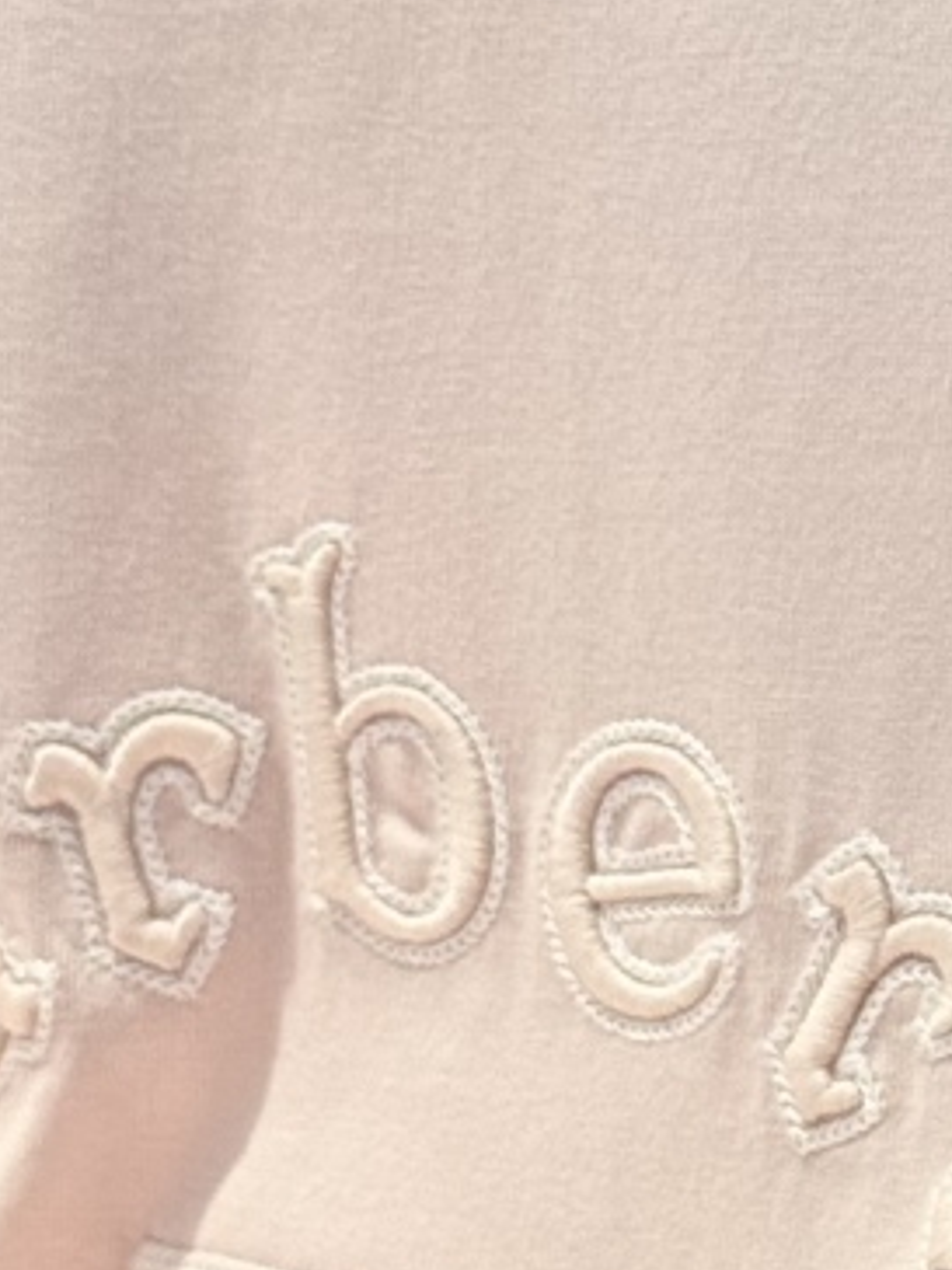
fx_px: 6967
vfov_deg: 10.4
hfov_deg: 7.6
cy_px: 1033
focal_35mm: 190
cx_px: 1733
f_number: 1.78
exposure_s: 1/212
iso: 100
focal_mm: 6.76
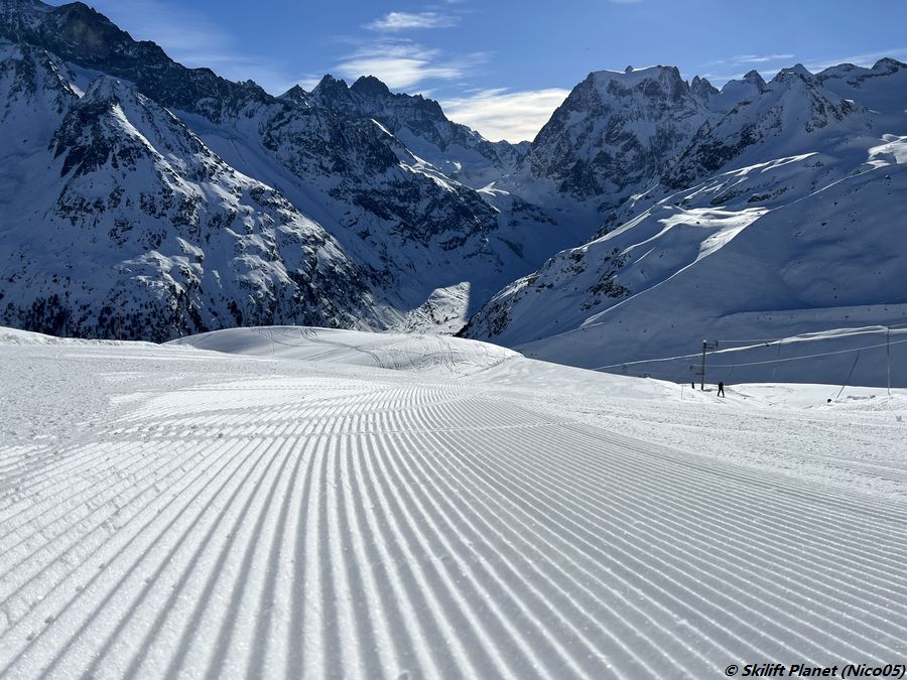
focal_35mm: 26
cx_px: 454
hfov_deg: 67.3
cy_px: 340
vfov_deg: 53.1
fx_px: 681
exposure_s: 1/16393
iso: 50
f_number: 1.5
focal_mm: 5.7
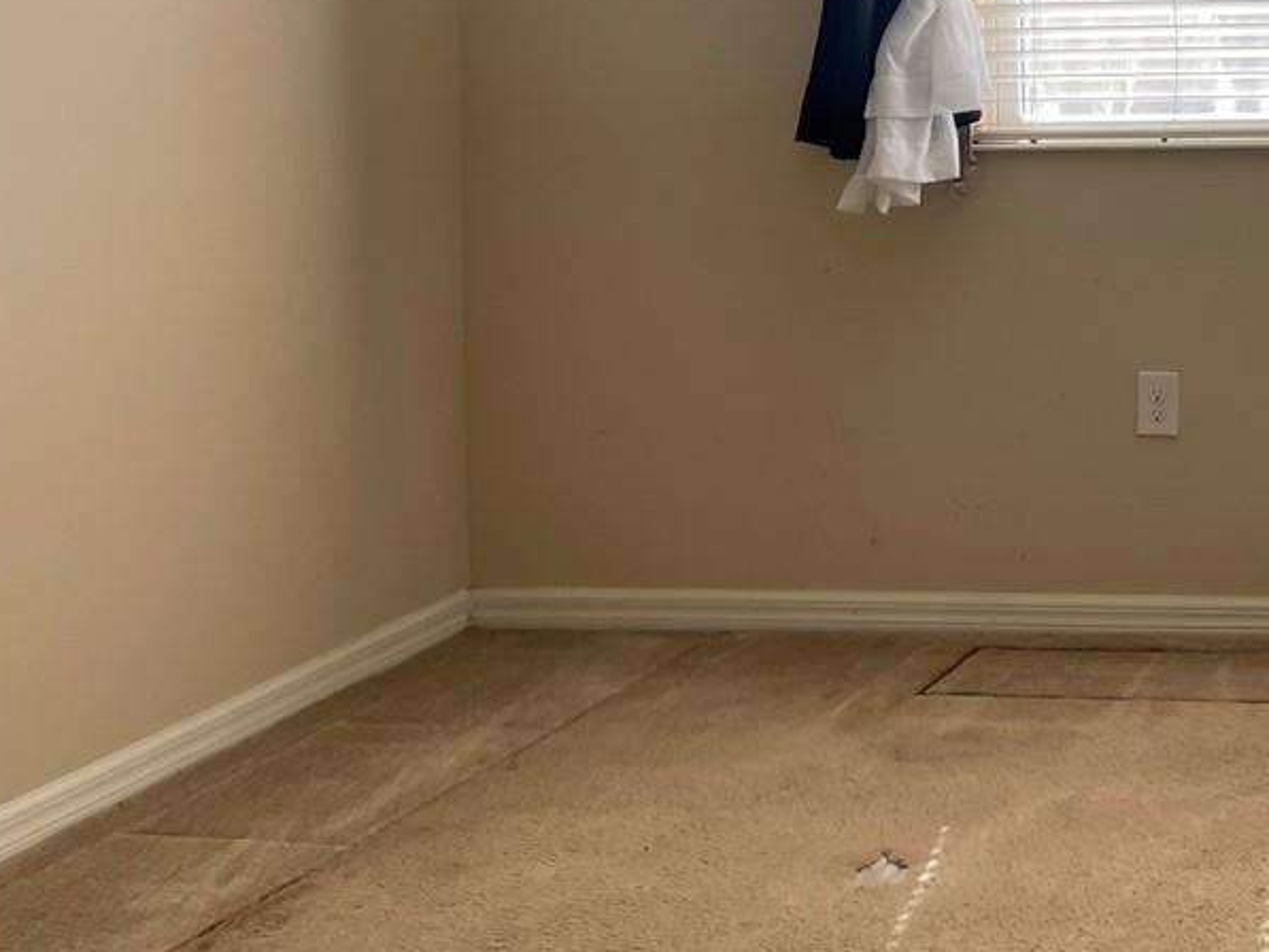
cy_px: -83
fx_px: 2457
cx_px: 1677
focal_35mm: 67
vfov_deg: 20.9
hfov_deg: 24.9
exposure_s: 1/121
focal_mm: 5.1
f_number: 1.6
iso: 32
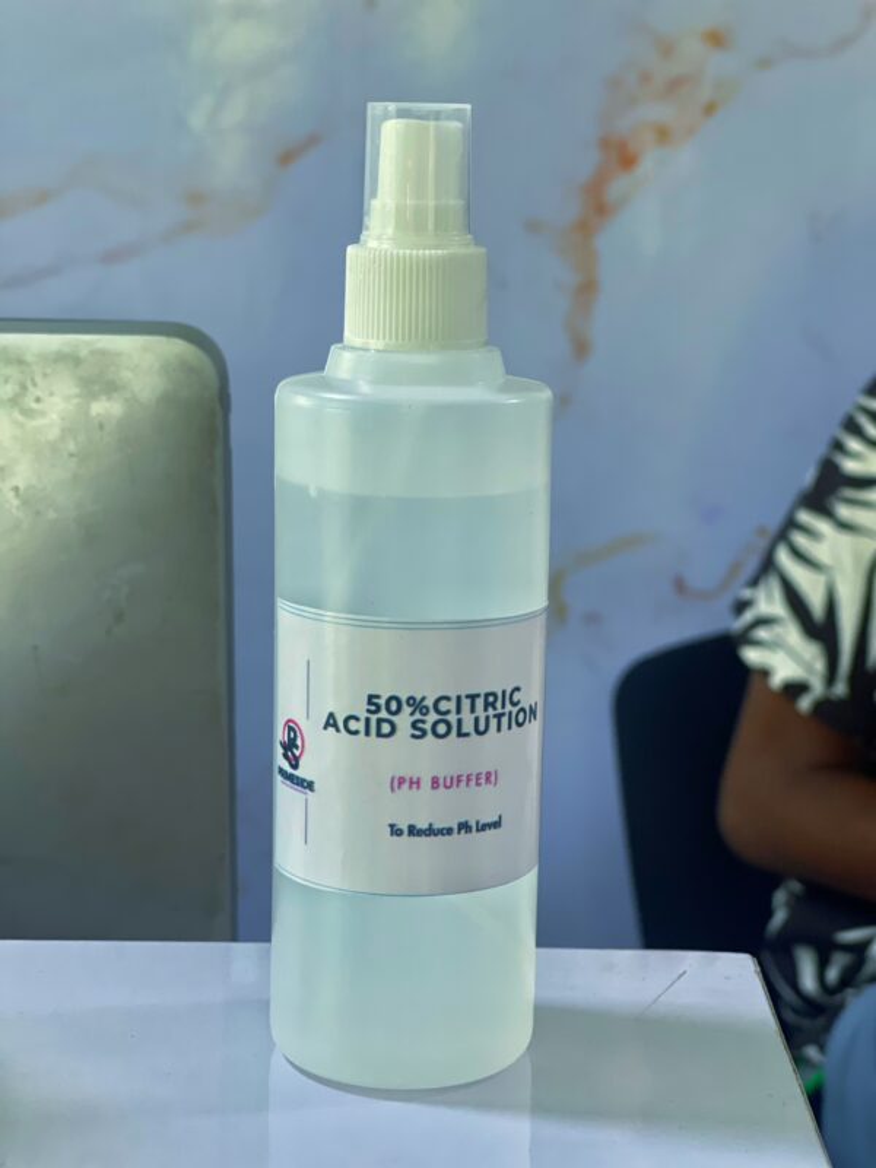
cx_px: 438
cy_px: 584
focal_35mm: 64
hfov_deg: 22.9
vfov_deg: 30.3
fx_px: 2159
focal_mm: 7.5
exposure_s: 1/121
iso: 160
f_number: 2.2
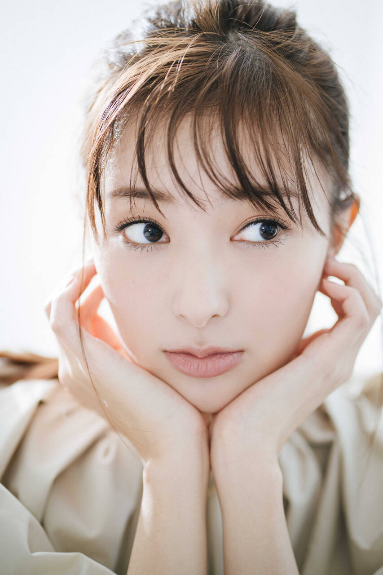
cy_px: 288
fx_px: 1357
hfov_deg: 16.1
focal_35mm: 85
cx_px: 192
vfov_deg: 23.9
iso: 200
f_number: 2.8
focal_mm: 85
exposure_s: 1/125
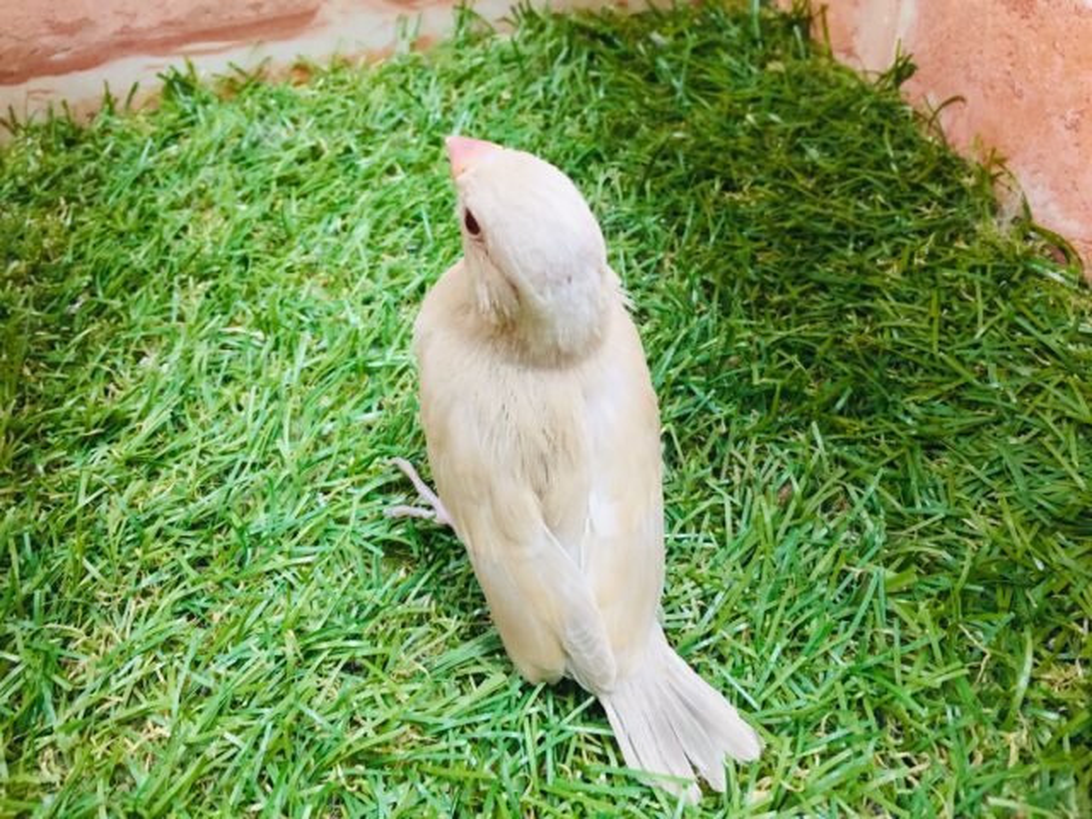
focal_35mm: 29
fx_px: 915
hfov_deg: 61.7
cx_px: 546
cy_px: 410
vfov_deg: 48.2
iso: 125
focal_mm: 4.15
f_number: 2.2
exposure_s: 1/30
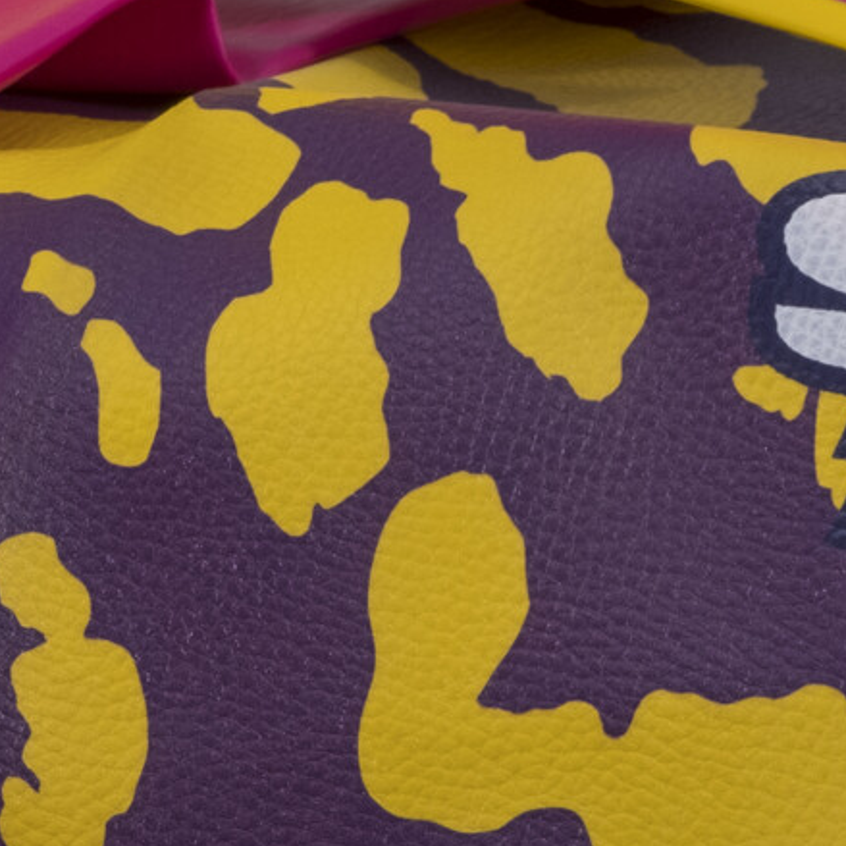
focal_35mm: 558
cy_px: 501
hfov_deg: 3.1
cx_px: 530
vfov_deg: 3.1
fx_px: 15429
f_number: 13
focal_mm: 80
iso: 250
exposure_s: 1/125
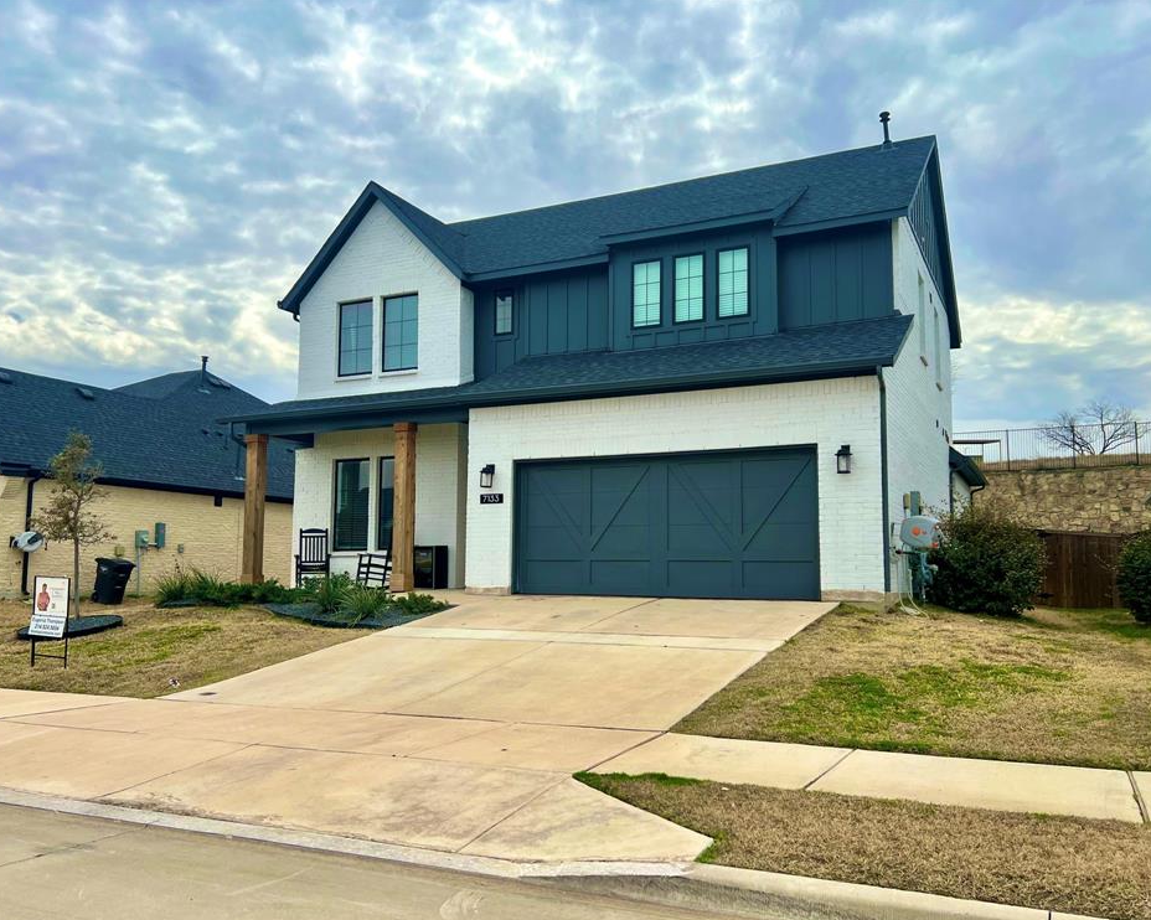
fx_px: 954
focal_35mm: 28
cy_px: 474
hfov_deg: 62.2
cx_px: 580
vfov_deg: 51.5
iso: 50
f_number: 1.5
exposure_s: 1/5882
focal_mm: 5.7
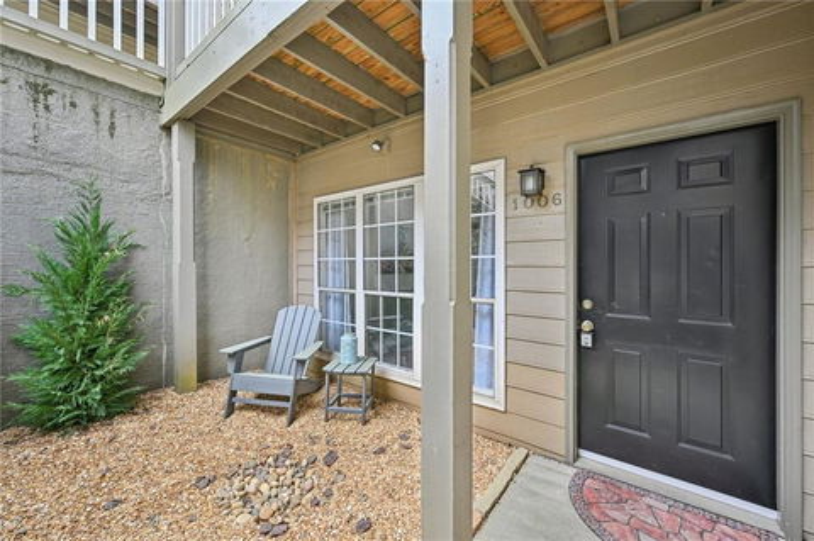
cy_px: 270
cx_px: 407
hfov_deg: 104.3
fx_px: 316
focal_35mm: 14
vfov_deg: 81.1
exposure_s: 1/15
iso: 140
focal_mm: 14
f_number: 8
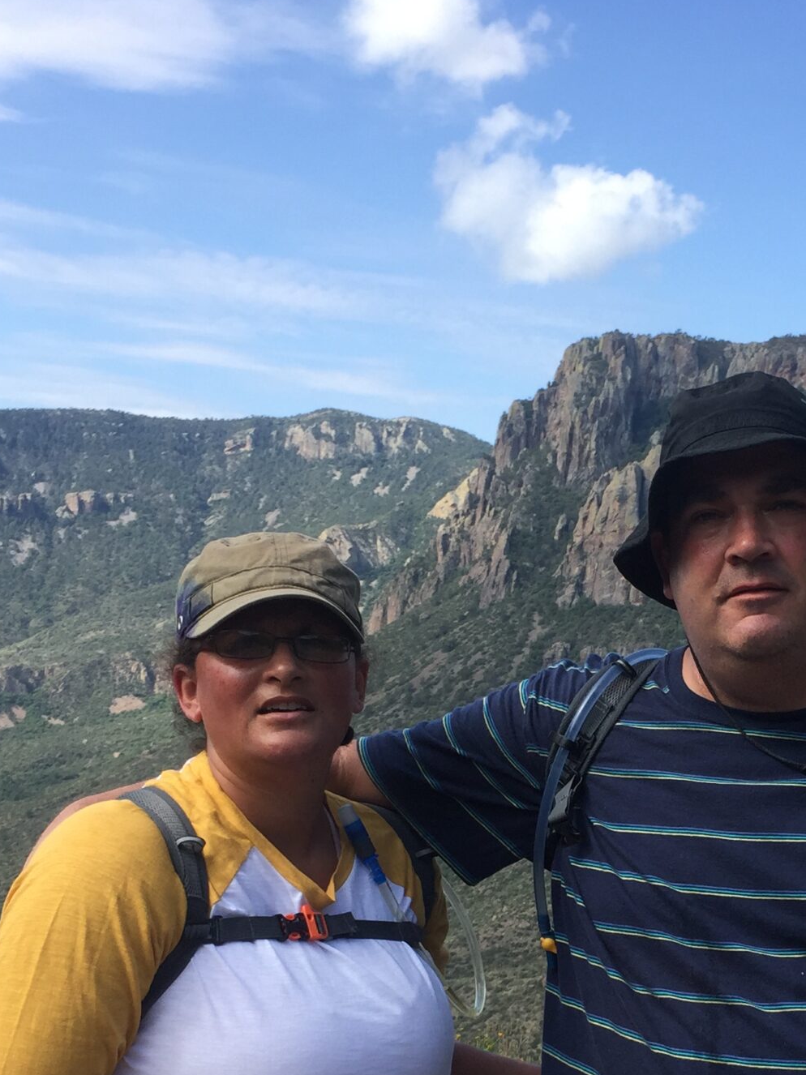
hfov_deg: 25.7
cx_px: 625
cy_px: 821
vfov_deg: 33.6
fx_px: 1739
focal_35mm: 56
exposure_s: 1/1014
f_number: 2.2
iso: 32
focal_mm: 4.15
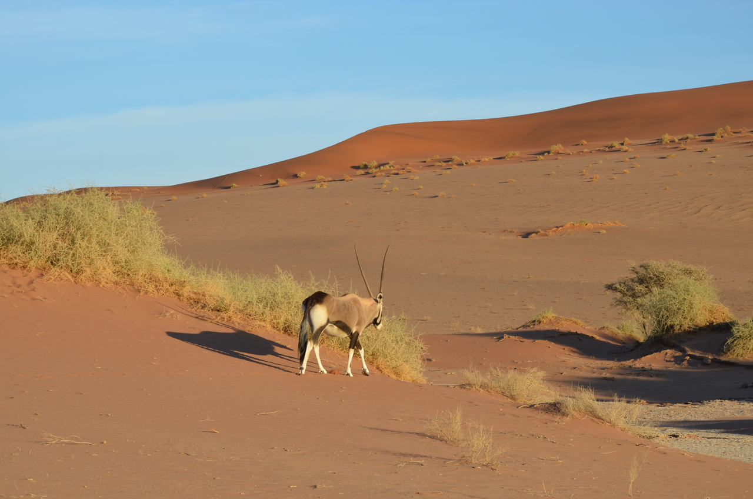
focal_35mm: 105
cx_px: 376
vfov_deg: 13.0
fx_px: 2192
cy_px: 250
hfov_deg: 19.5
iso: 140
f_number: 8
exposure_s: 1/250
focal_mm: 70
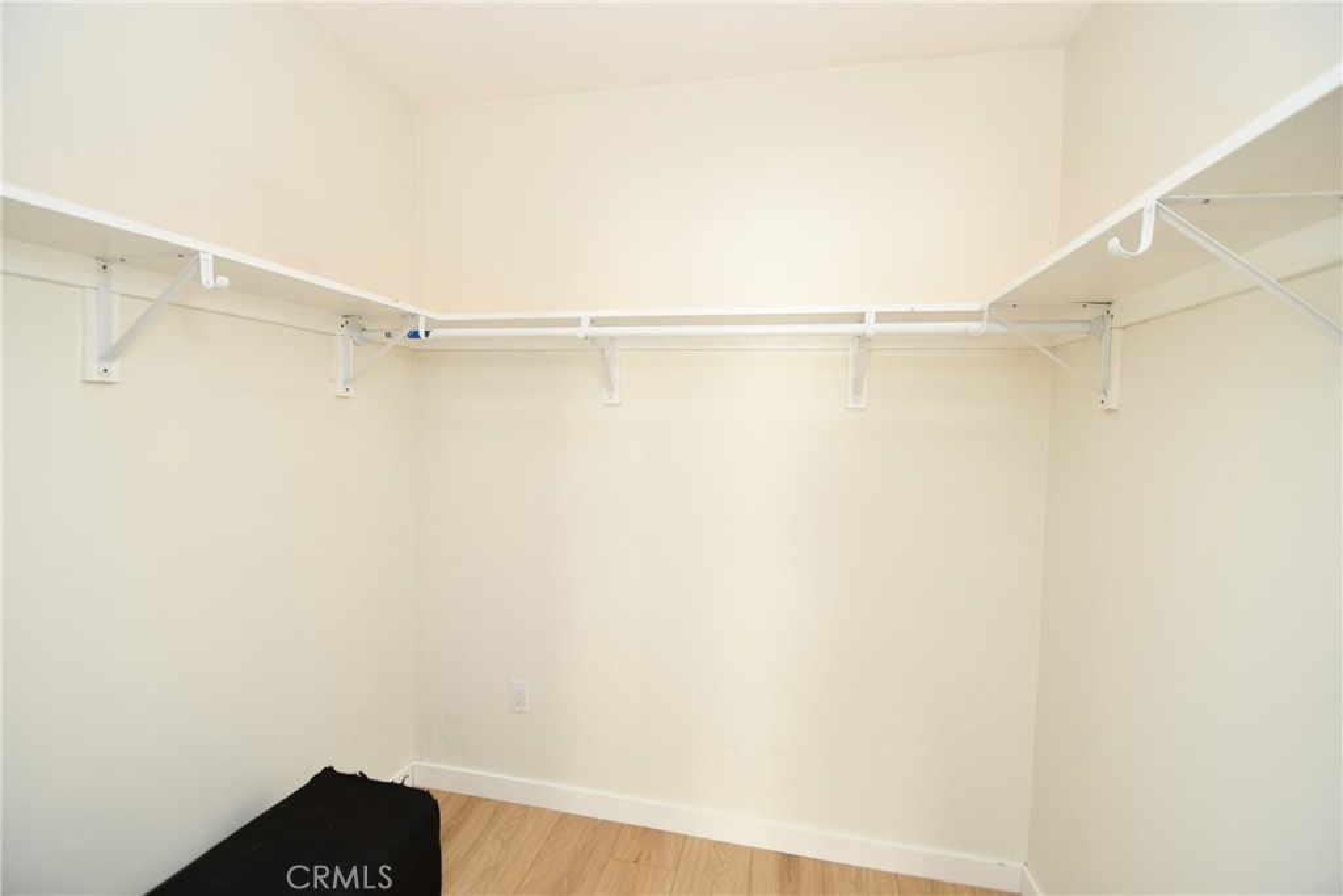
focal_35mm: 15
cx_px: 672
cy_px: 448
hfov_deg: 100.4
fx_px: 560
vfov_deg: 77.3
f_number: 4
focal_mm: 10
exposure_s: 1/60
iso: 280
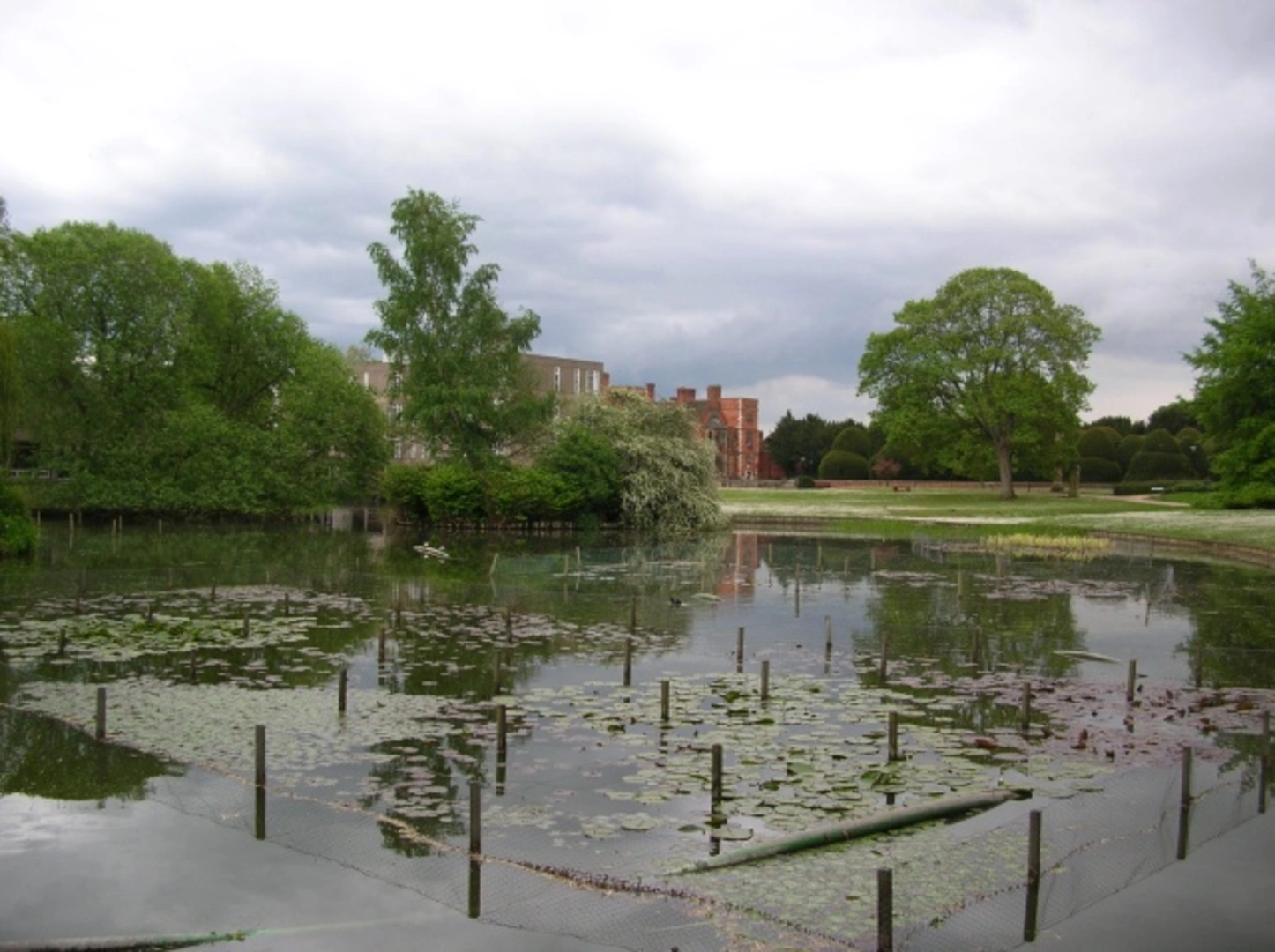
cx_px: 638
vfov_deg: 40.6
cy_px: 476
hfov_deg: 52.7
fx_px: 1287
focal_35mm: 35
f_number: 2.8
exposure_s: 1/122
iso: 50
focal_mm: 5.8
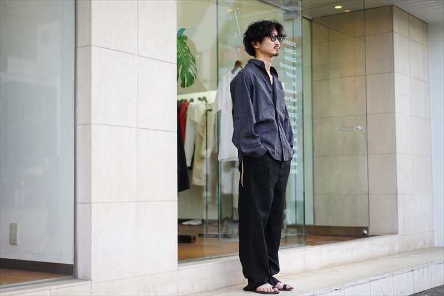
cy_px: 148
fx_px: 678
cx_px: 222
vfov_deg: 24.6
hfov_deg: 36.3
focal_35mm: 55
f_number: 2
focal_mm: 55
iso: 100
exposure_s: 1/160
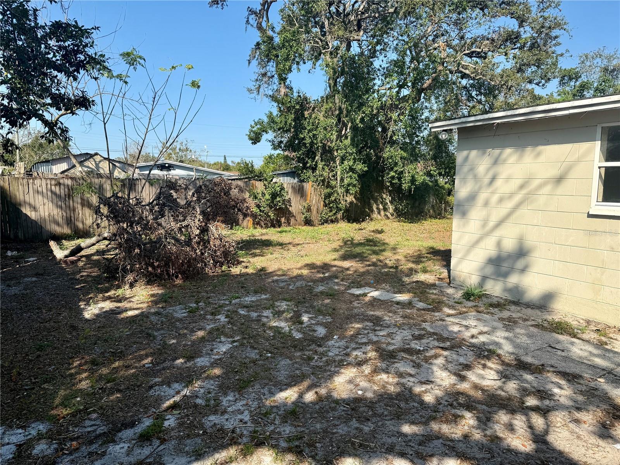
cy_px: 232
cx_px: 310
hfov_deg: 71.6
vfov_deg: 56.8
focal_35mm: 24
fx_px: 430
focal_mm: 6.76
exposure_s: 1/3145
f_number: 1.78
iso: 80
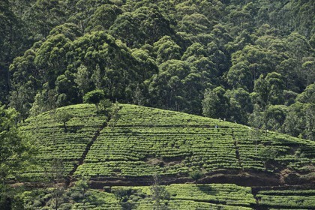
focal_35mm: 200
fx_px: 1750
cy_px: 105
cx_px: 158
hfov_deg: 10.3
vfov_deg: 6.9
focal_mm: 200
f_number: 11
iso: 400
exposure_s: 1/250
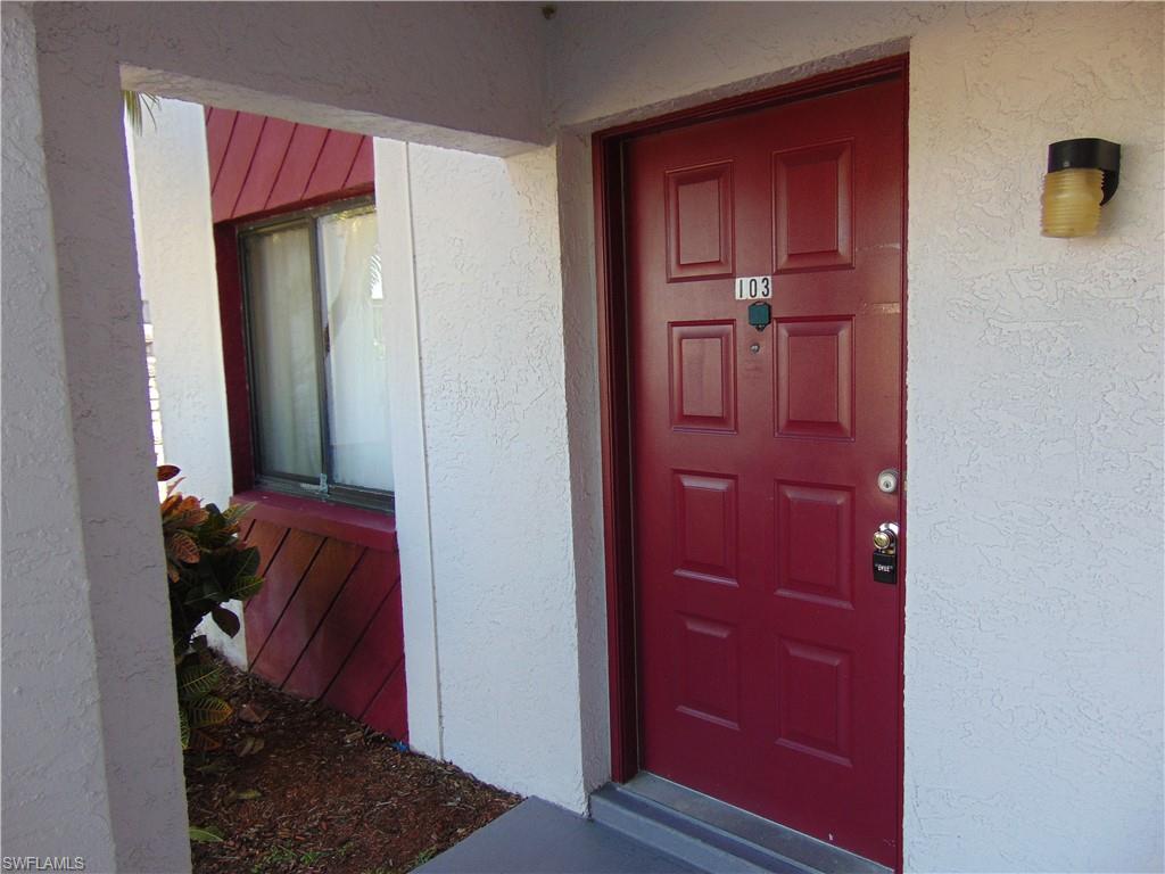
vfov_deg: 54.9
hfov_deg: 69.4
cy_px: 437
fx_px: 841
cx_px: 582
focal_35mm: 25
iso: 80
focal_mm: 4.5
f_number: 3
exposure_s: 1/100
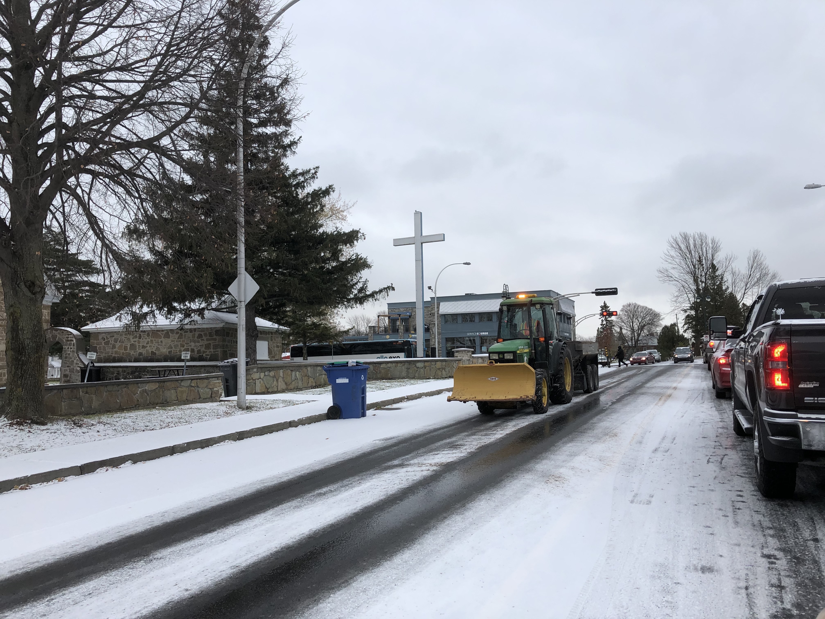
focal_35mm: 28
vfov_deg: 49.7
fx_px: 667
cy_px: 310
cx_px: 412
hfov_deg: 63.4
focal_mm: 3.99
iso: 20
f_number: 1.8
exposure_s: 1/403
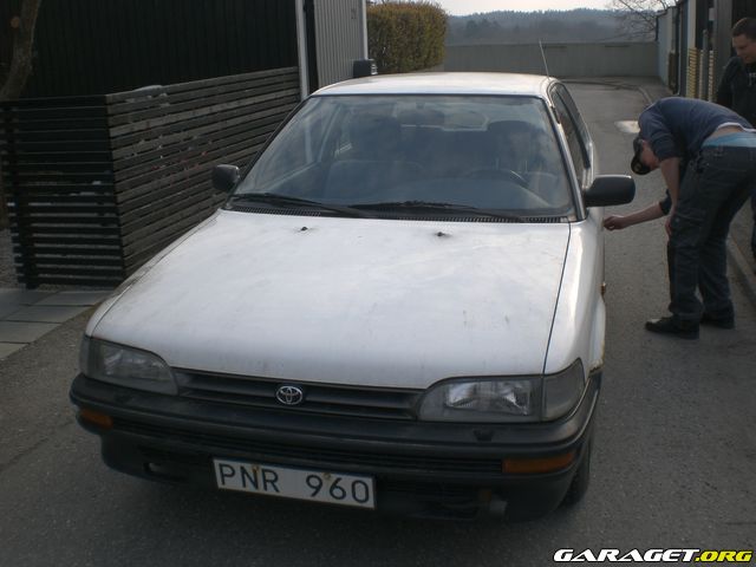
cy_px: 284
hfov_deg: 49.0
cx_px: 378
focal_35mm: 38
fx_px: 830
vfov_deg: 37.7
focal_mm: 6.3
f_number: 4.4
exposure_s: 1/320
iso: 50
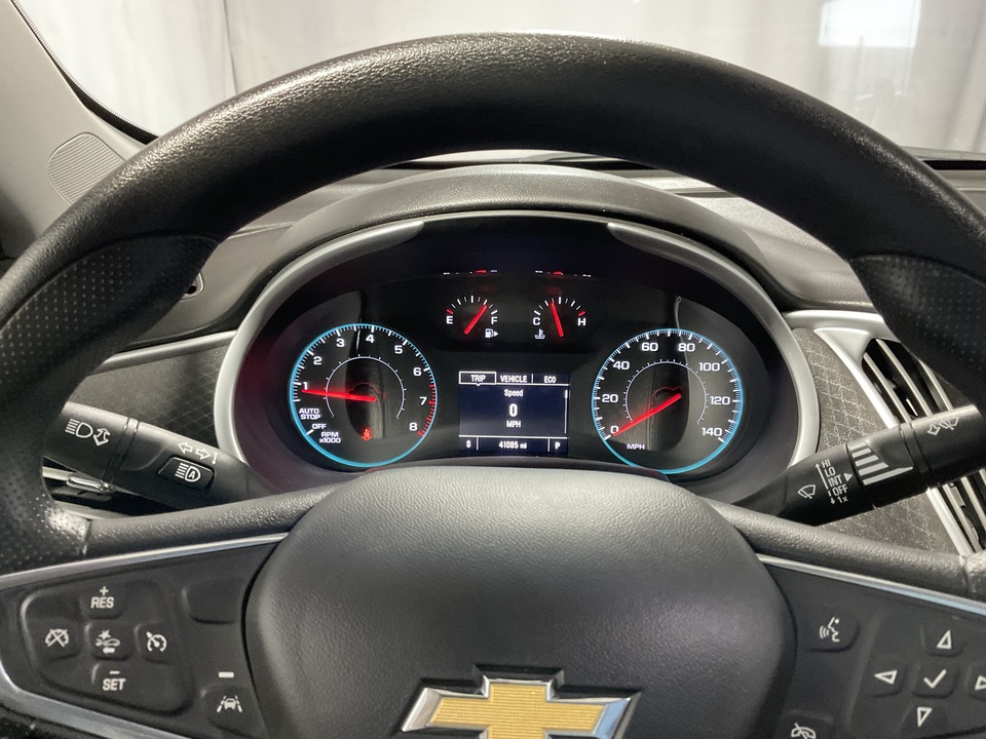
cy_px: 370
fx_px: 826
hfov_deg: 61.7
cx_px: 493
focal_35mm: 29
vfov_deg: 48.2
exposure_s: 1/40
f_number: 1.8
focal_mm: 3
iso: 320
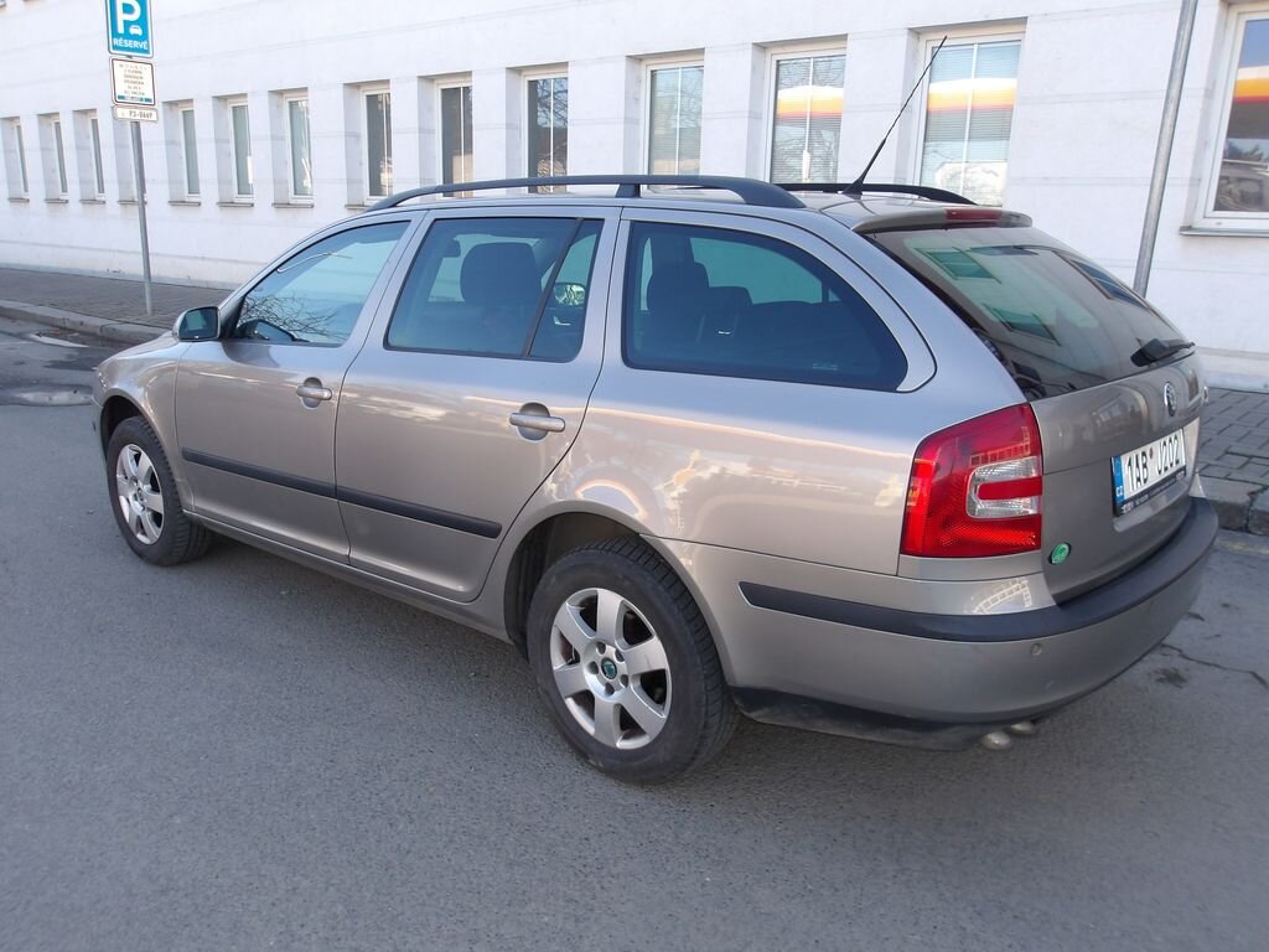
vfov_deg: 51.4
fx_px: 990
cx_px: 634
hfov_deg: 65.3
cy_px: 476
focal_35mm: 27
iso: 100
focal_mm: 4.9
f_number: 3
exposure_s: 1/196
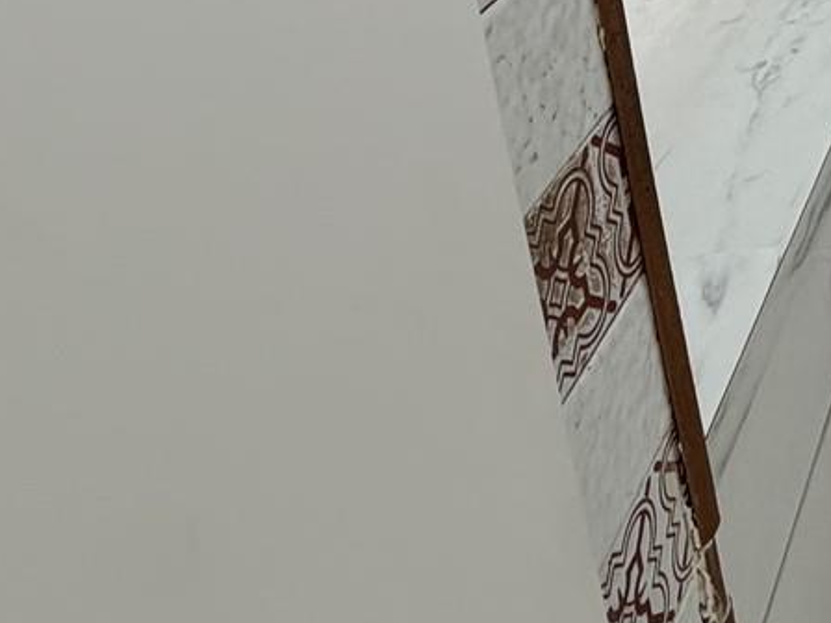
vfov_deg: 24.1
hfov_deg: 25.4
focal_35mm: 50
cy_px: -263
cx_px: 1328
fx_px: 1200
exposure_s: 1/120
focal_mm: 2.22
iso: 125
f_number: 2.2
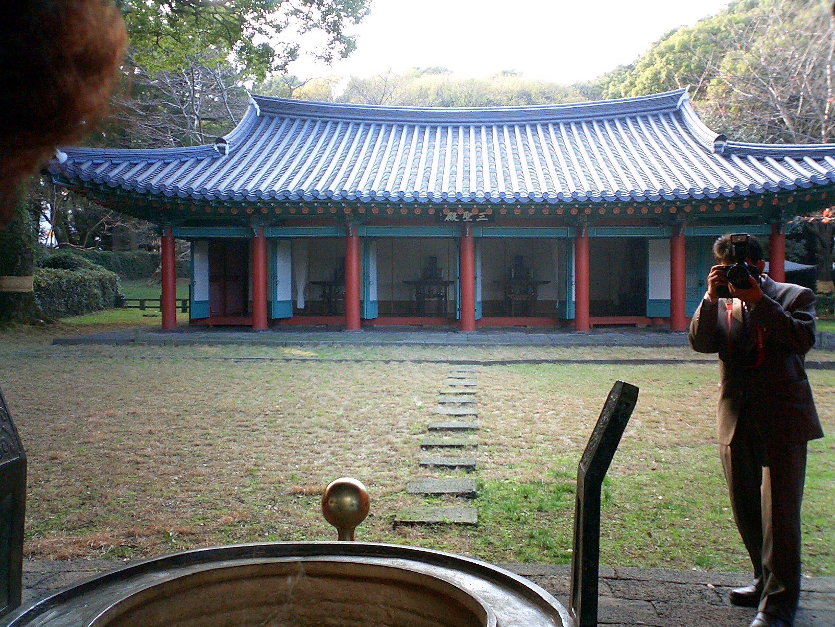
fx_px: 893
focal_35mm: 37
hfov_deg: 50.1
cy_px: 314
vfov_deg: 38.7
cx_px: 418
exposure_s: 1/80
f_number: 3.5
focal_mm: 5.6
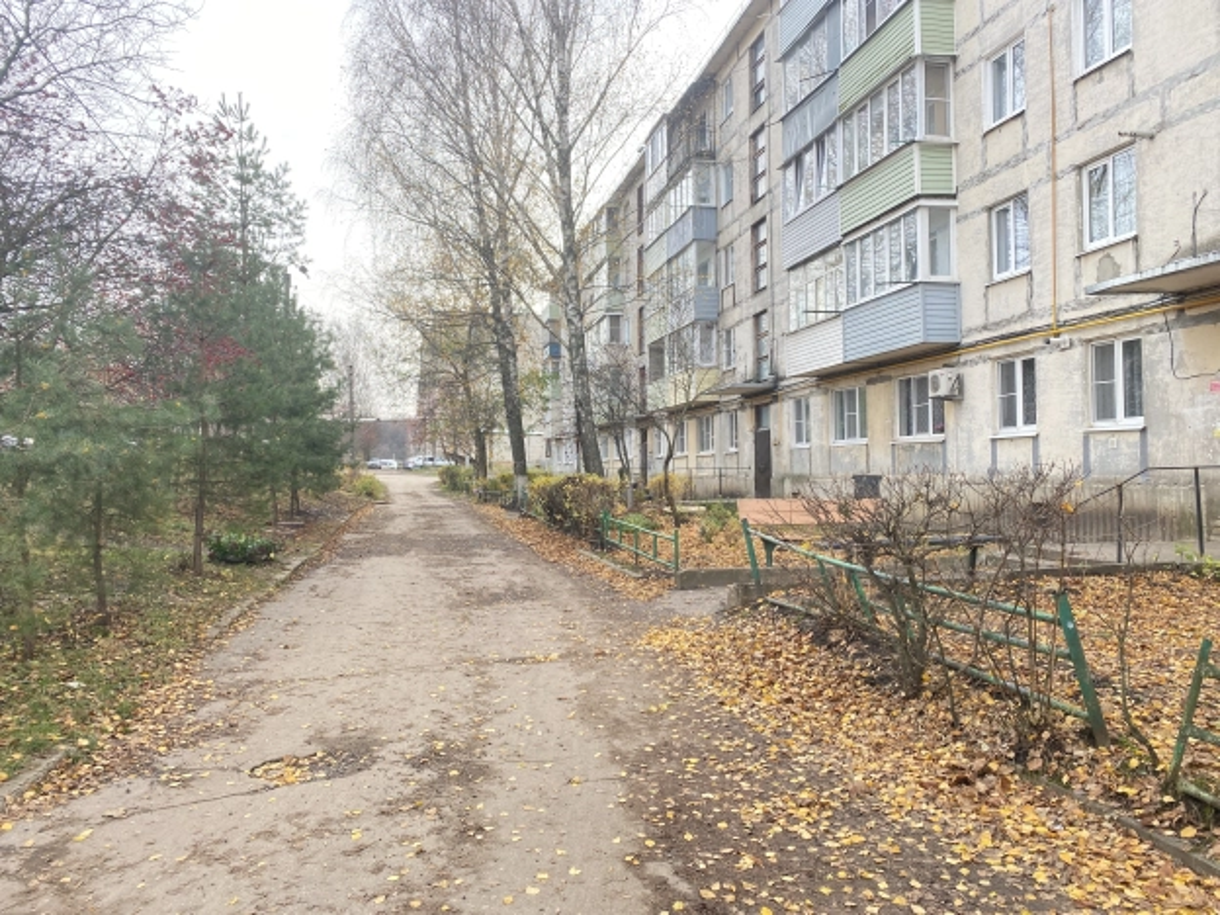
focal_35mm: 26
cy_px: 458
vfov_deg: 53.1
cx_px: 610
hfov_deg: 67.3
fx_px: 916
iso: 32
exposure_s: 1/351
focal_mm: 4.25
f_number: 1.8
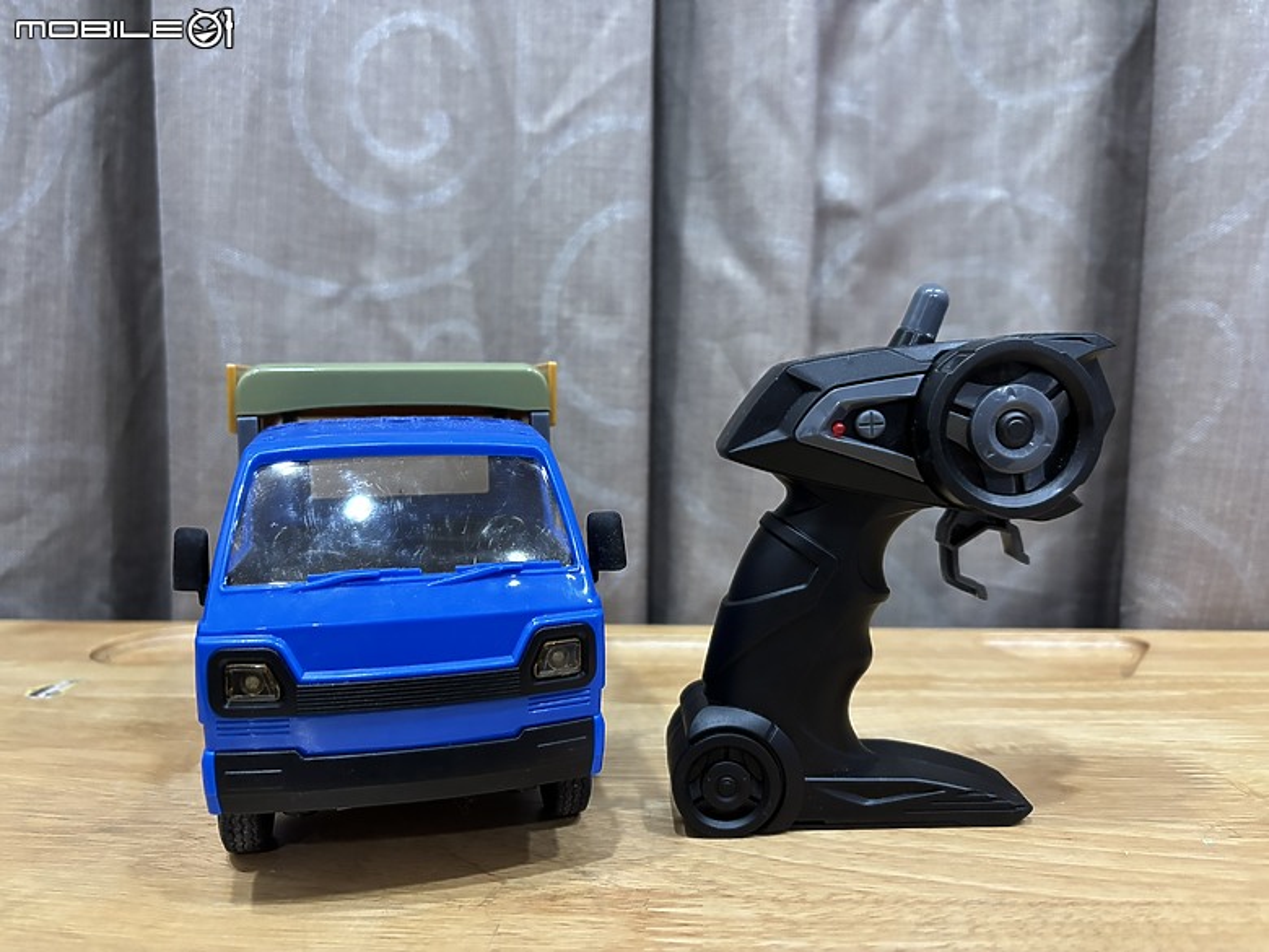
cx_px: 634
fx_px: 953
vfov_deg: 53.1
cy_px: 476
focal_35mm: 26
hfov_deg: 67.3
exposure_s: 1/60
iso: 500
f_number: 1.6
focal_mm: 5.96
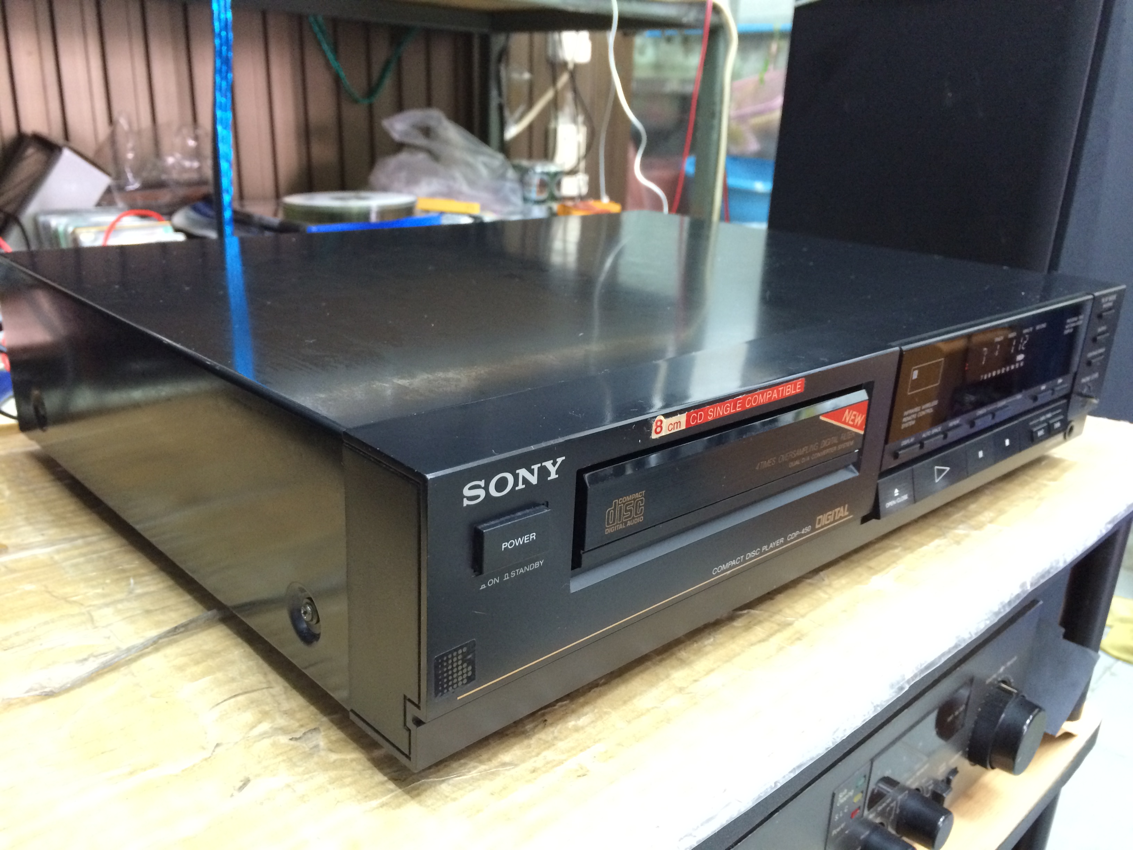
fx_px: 949
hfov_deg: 61.7
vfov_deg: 48.2
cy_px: 425
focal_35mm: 29
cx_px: 566
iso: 320
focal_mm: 4.15
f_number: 2.2
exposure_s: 1/20
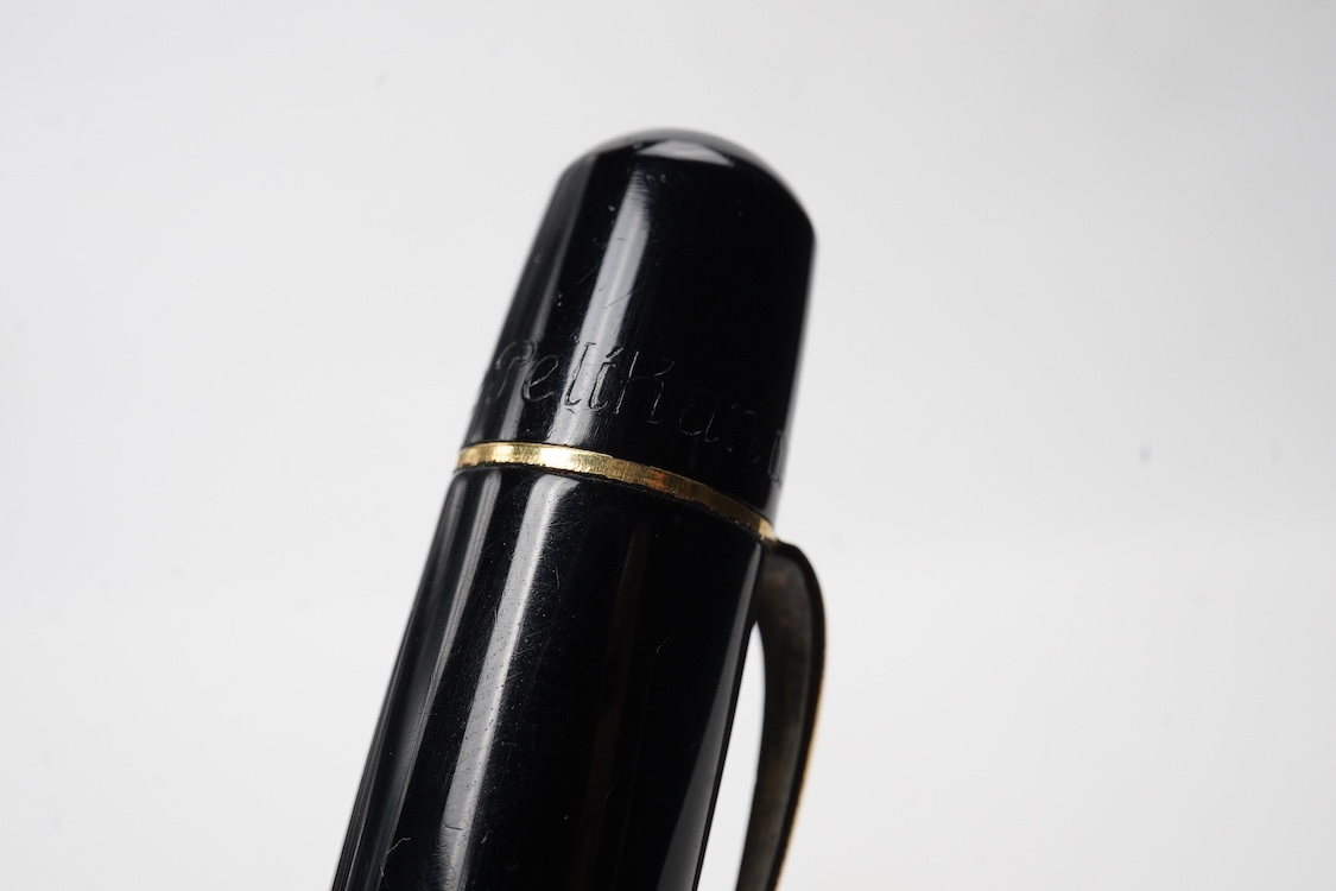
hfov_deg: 43.6
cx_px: 668
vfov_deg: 29.9
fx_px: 1670
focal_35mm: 45
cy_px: 446
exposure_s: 1/100
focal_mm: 30
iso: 400
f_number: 20
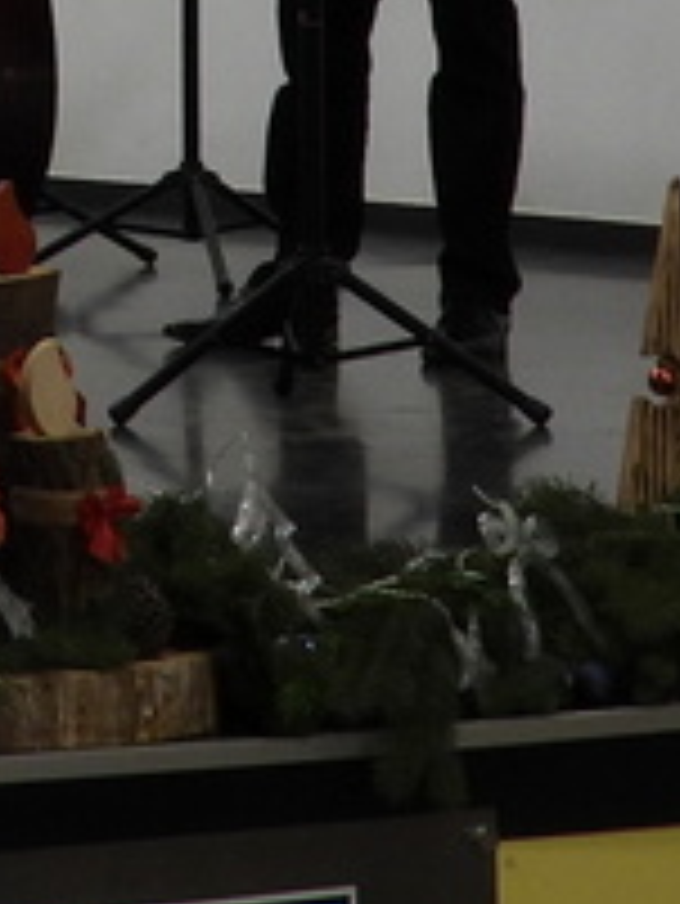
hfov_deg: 5.9
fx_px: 6410
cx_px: -743
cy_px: -535
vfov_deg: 7.9
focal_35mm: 245
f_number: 3.2
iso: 160
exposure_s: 1/30
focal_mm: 7.4
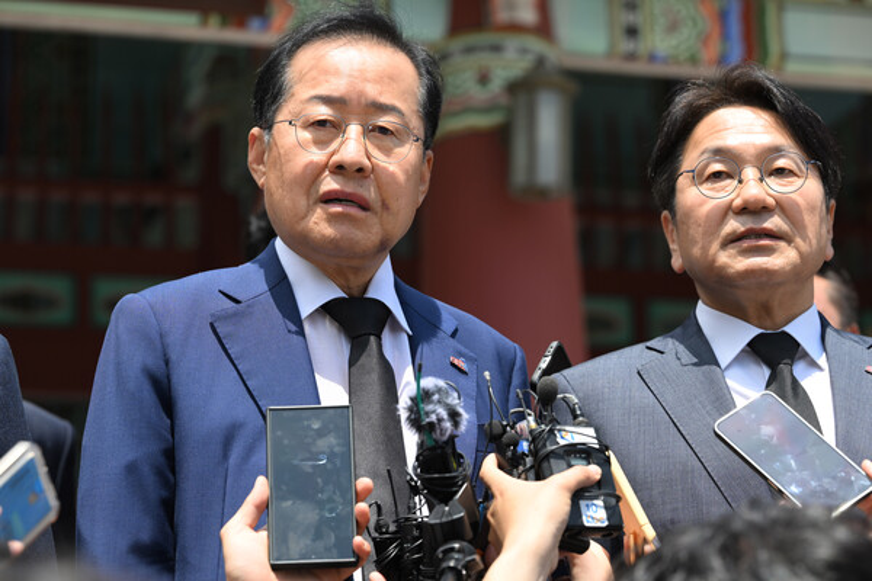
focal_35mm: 110
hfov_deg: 18.6
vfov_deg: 12.5
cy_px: 290
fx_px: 2664
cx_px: 436
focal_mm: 110
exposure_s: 1/640
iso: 200
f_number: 5.6
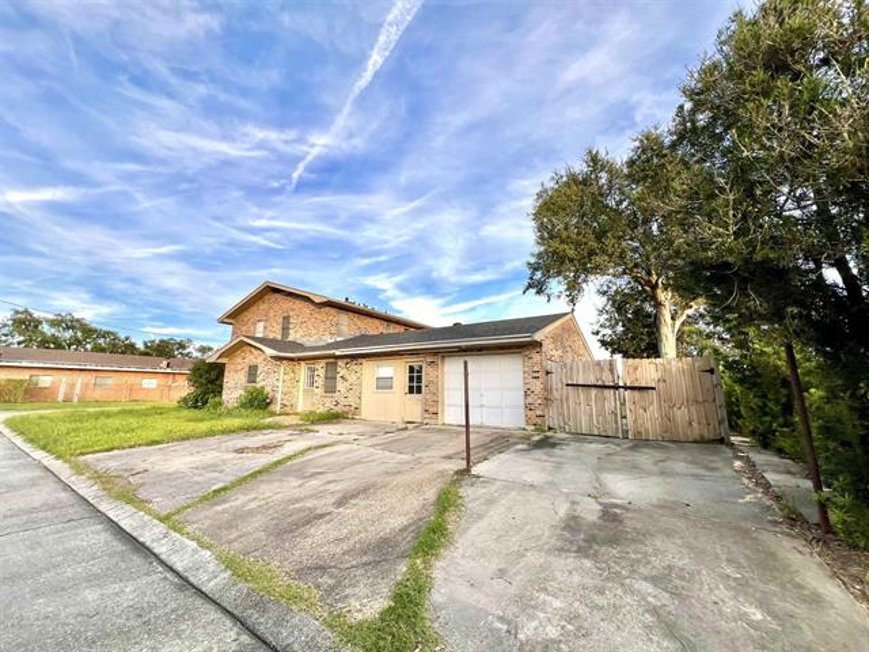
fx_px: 326
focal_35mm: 13
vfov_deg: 89.9
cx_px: 434
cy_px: 326
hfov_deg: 106.2
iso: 32
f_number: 1.8
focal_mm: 1.57
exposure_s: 1/438
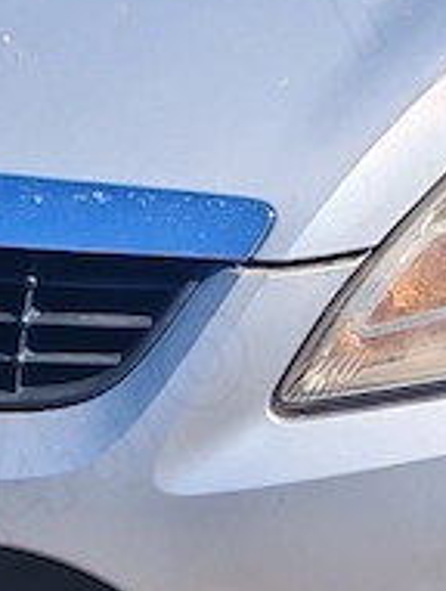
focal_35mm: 216
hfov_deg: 6.9
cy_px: -62
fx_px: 3698
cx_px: 276
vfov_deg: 9.1
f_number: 1.9
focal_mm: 6.67
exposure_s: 1/1600
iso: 50
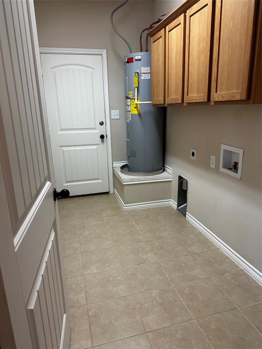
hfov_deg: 56.8
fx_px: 242
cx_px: 131
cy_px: 174
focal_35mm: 24
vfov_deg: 71.6
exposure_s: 1/60
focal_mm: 6.86
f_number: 1.78
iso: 125
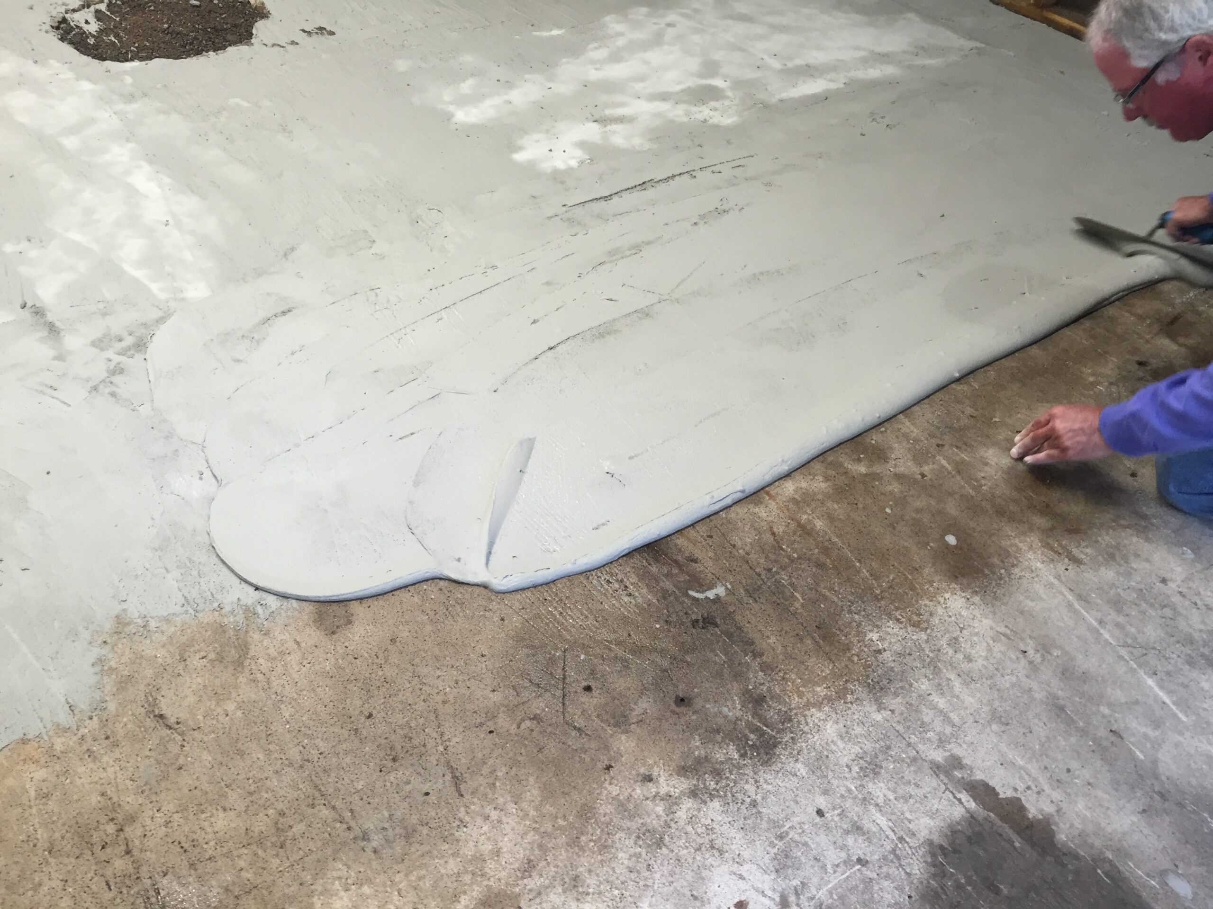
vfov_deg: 48.2
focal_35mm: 29
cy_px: 454
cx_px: 606
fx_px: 1016
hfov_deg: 61.7
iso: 64
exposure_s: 1/30
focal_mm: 4.15
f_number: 2.2
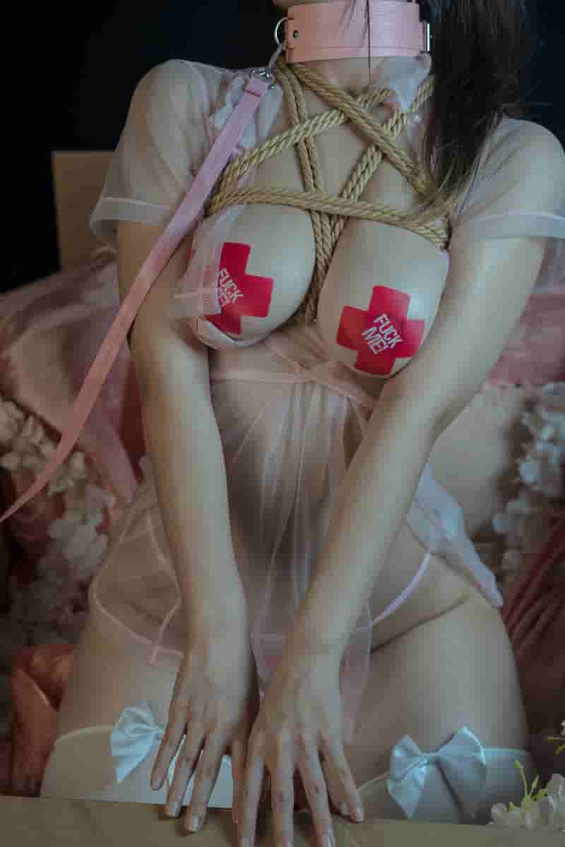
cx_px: 282
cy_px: 424
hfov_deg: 16.1
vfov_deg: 23.9
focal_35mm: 85
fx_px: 2001
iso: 1600
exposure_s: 1/160
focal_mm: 85
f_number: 3.5
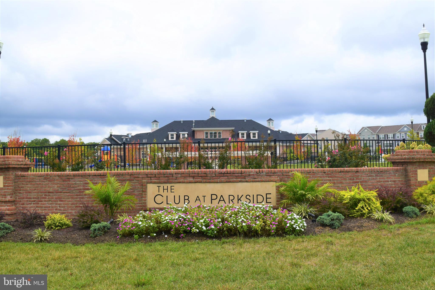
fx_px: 471
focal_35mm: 39
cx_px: 218
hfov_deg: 49.6
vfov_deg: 34.2
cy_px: 145
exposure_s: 1/500
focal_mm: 26
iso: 320
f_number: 11
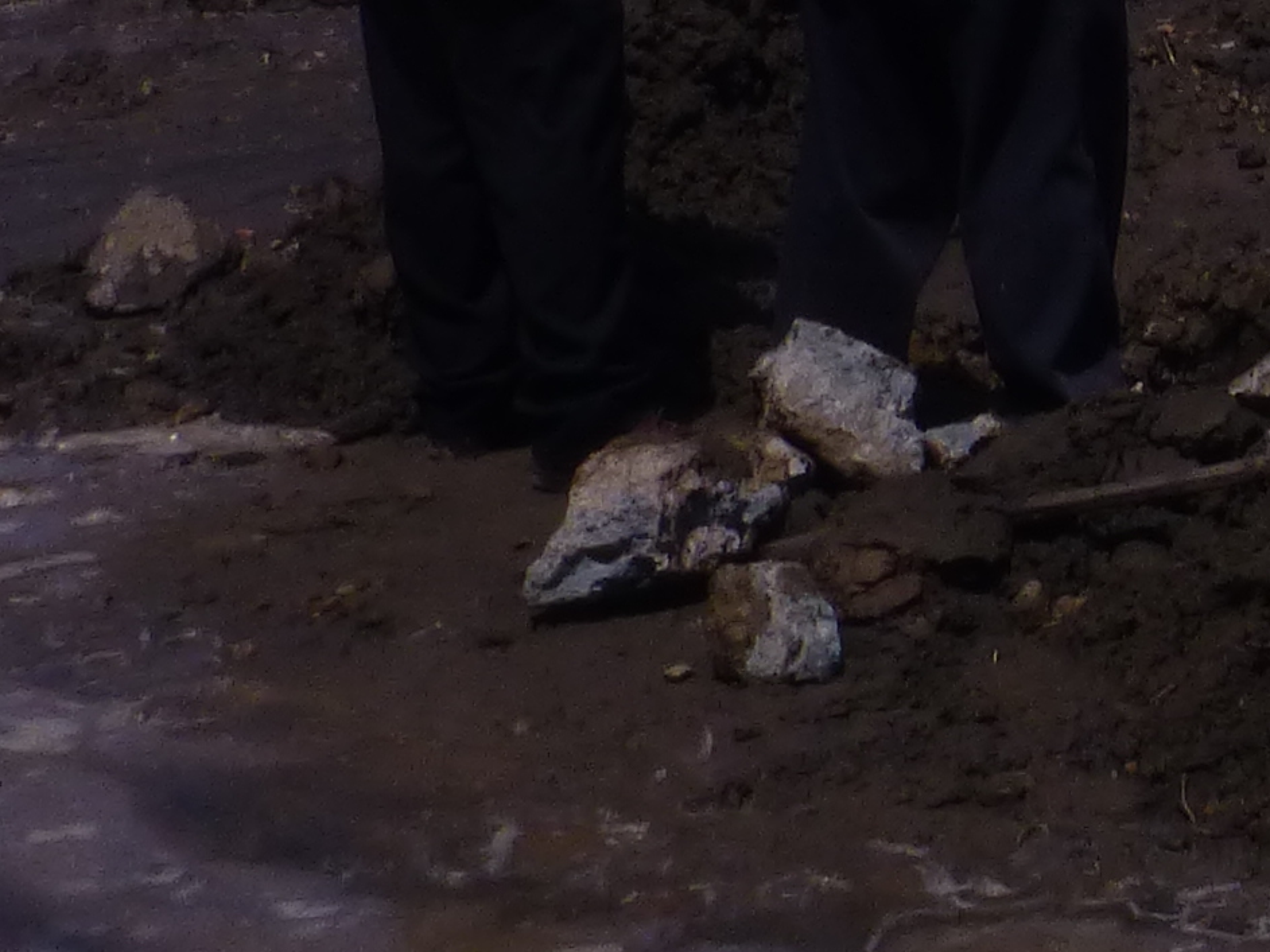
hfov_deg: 17.3
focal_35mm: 110
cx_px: 1395
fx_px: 4035
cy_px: -404
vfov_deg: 12.9
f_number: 4
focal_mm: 4.3
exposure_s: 1/1300
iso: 100
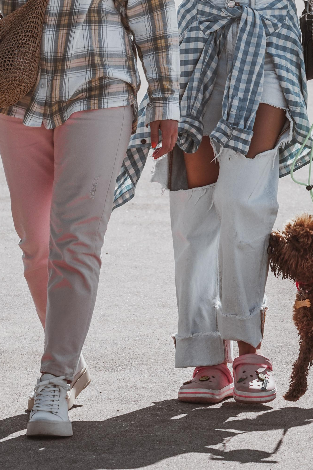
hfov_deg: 3.4
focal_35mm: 407
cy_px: 105
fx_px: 5308
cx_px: 167
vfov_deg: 5.1
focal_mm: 200
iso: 320
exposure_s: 1/320
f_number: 14
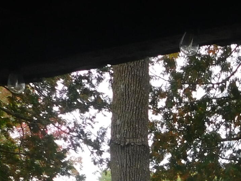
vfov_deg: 14.2
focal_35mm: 97
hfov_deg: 18.6
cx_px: 323
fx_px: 676
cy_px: 273
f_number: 3
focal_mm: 4
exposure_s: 1/125
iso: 125
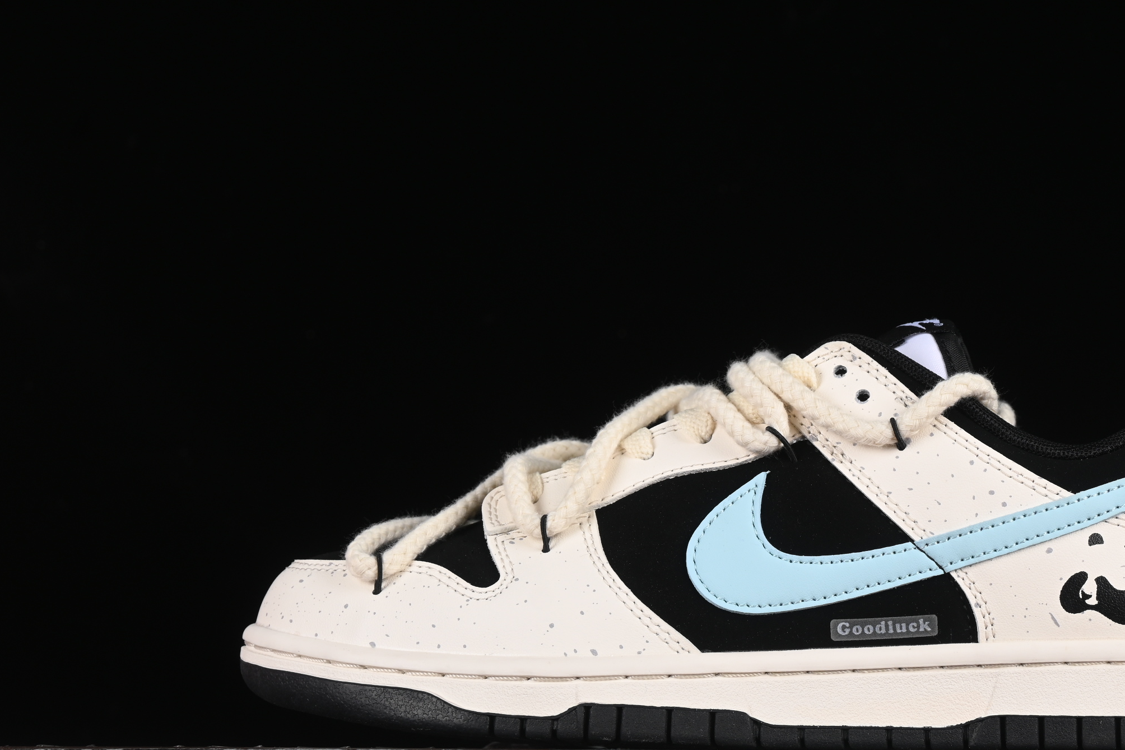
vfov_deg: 13.2
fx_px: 3249
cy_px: 423
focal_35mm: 104
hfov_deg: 19.6
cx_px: 769
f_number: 8
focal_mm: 50
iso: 160
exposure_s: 1/80
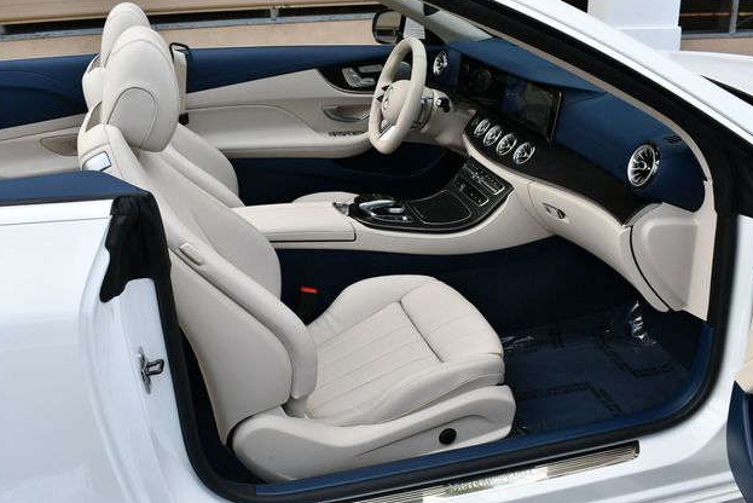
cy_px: 253
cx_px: 372
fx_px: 774
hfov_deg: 51.9
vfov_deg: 36.0
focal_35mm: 37
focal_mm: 18
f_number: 5.6
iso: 200
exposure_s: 1/250
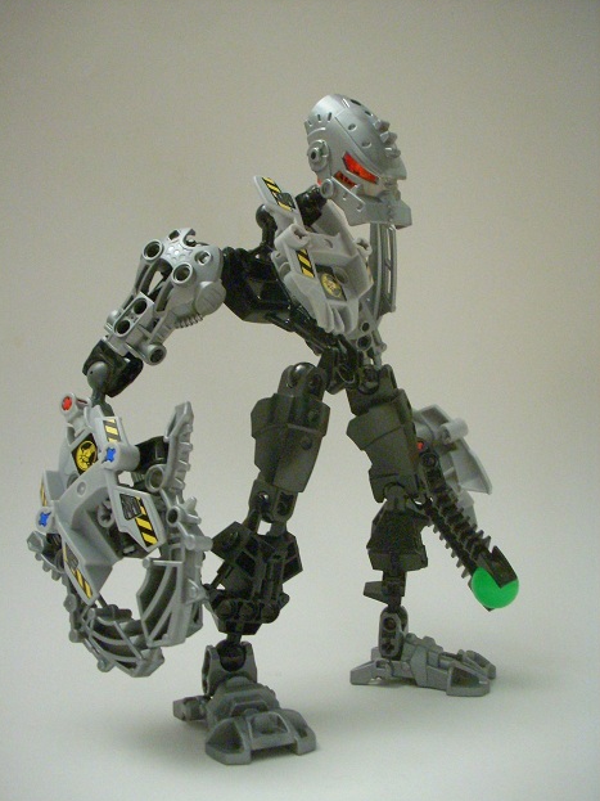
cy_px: 402
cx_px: 298
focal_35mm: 38
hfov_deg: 37.7
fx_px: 879
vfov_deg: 49.0
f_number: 2.8
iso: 541
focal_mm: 6.2
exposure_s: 1/4
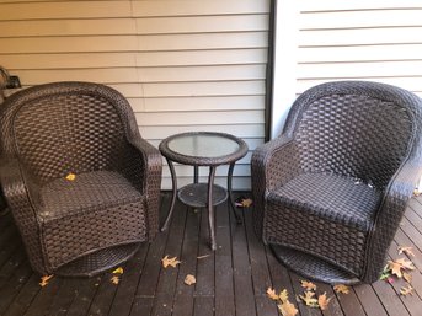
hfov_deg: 63.5
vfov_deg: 49.7
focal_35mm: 28
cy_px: 158
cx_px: 211
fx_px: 341
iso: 32
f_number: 1.8
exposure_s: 1/30
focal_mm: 3.99
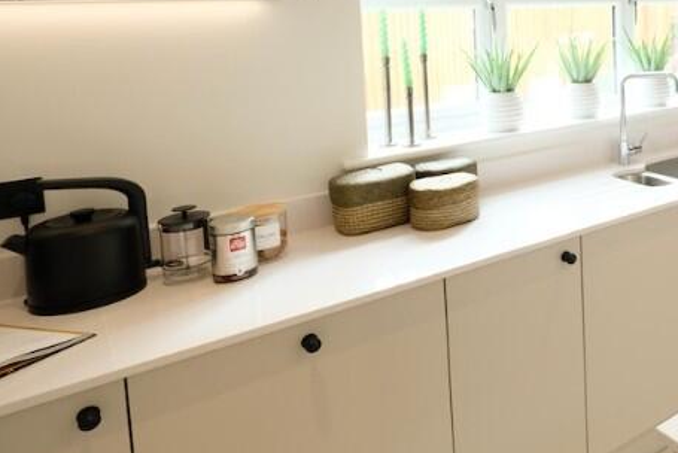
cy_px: 69
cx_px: 750
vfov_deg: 35.3
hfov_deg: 41.8
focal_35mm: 36
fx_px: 678
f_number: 4
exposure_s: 1/60
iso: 400
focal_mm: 10.5
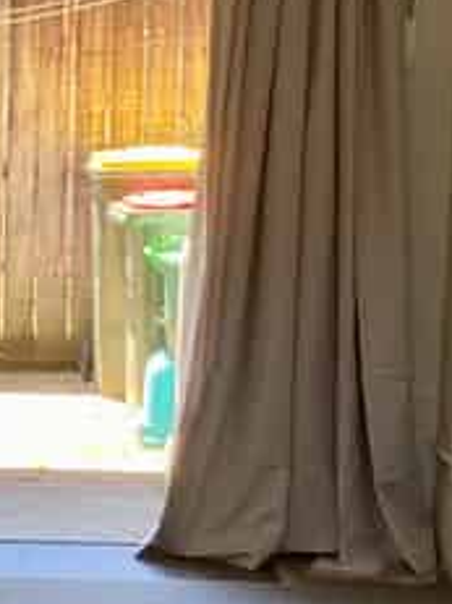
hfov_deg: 17.2
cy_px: 378
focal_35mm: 74
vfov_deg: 26.3
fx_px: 1290
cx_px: -293
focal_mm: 4.25
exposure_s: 1/121
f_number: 1.8
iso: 50
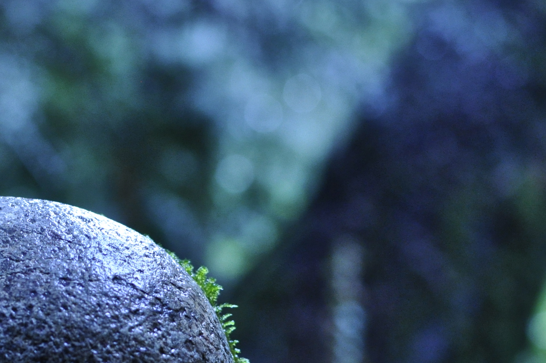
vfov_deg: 11.7
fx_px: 1759
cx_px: -15
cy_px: 276
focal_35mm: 116
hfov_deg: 17.2
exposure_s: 1/30
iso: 800
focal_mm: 35
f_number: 3.5
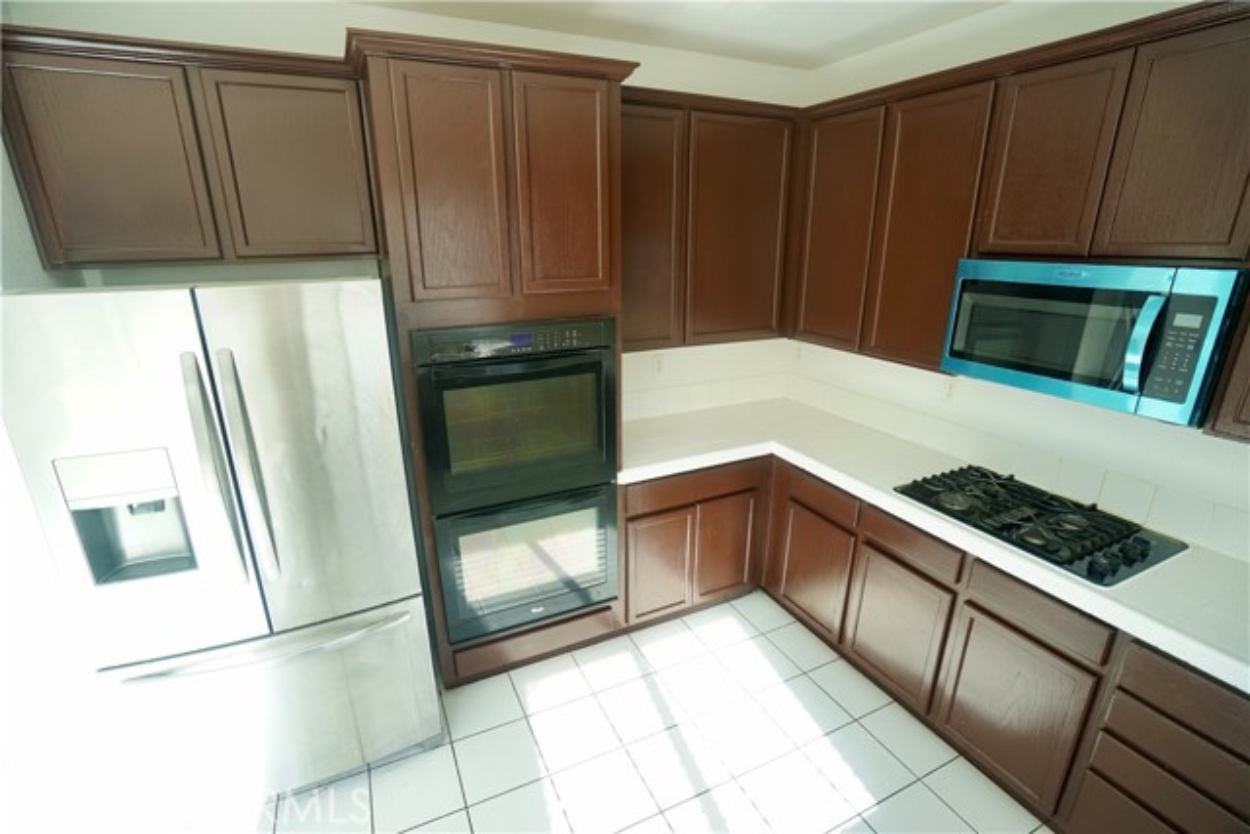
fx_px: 556
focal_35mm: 16
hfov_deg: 96.7
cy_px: 417
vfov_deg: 73.8
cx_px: 625
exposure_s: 1/60
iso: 160
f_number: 4
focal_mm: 16
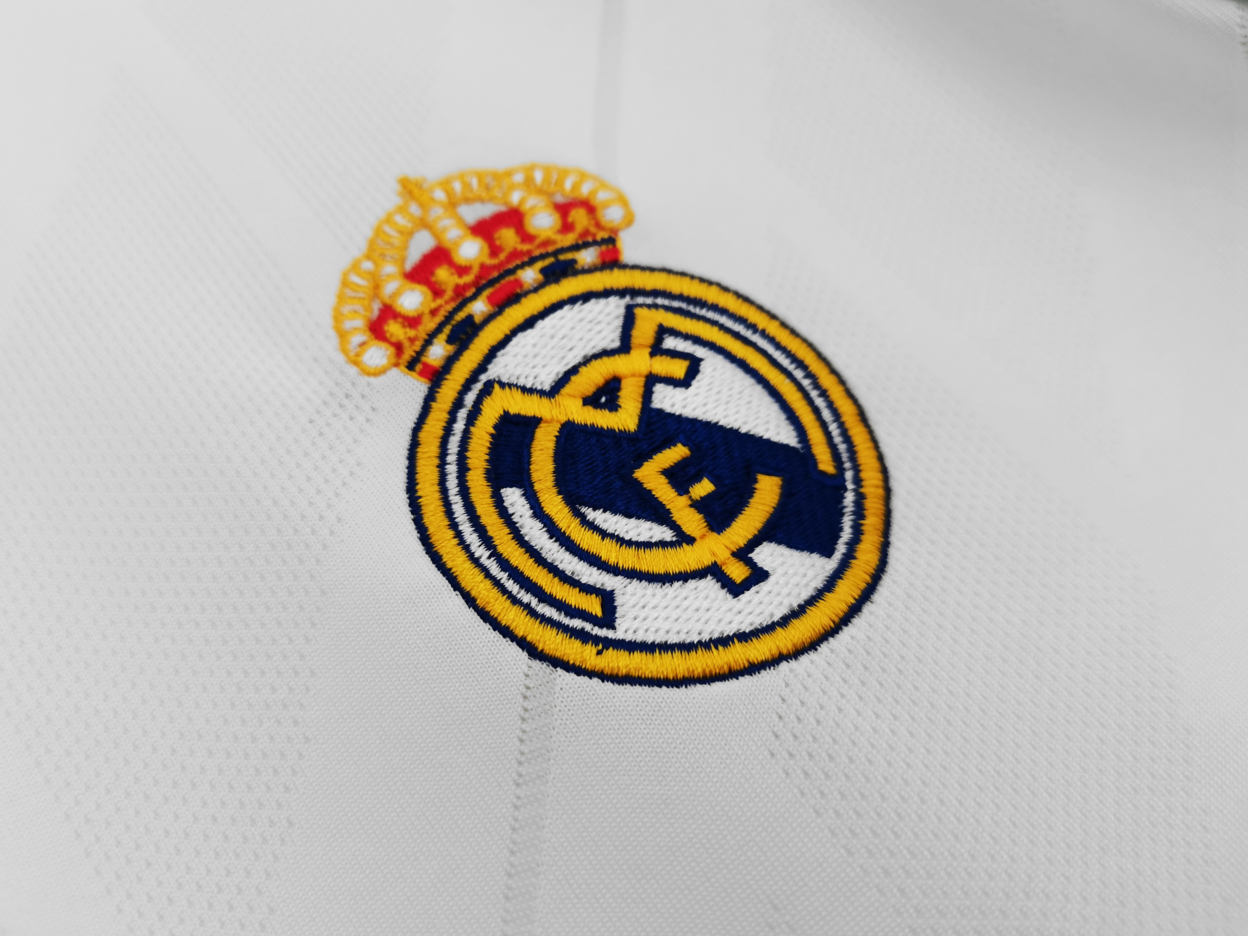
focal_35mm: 28
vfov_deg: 49.7
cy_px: 465
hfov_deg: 63.4
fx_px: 1009
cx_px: 580
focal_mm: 5.58
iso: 640
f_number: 1.8
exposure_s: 1/120
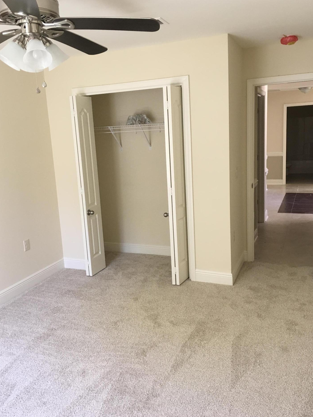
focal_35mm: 31
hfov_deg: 45.4
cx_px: 151
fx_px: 374
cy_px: 205
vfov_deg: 58.4
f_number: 2.2
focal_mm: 4.15
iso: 100
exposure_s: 1/30
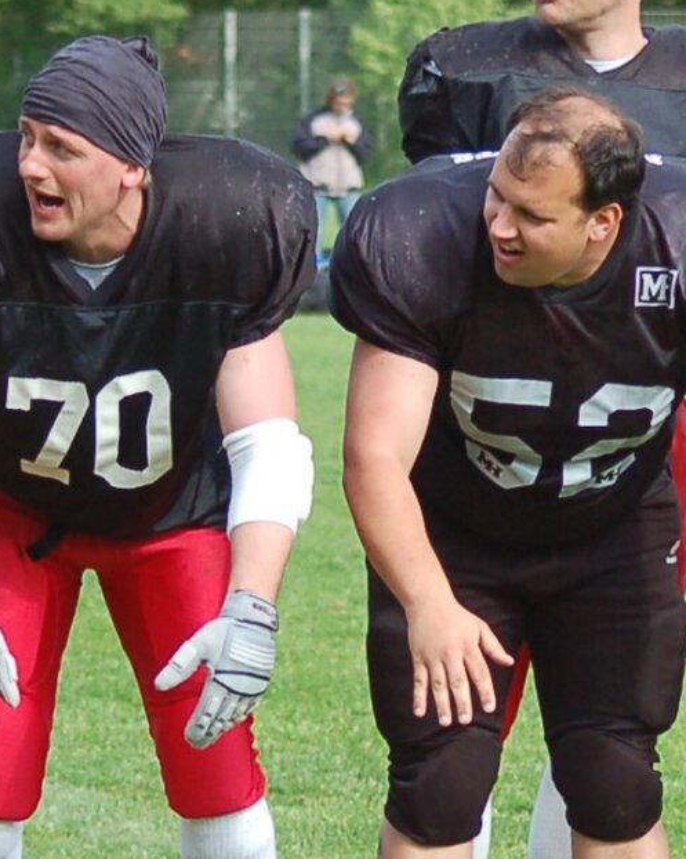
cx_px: 937
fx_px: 8838
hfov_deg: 4.4
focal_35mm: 348
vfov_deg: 5.6
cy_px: 296
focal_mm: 70
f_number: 4
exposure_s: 1/1000
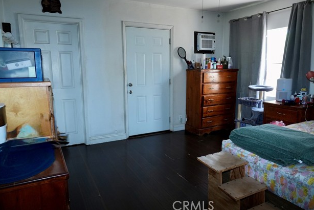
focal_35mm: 25
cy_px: 104
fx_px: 218
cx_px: 158
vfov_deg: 51.3
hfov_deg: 71.5
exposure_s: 1/60.1
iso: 800
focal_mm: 16
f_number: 5
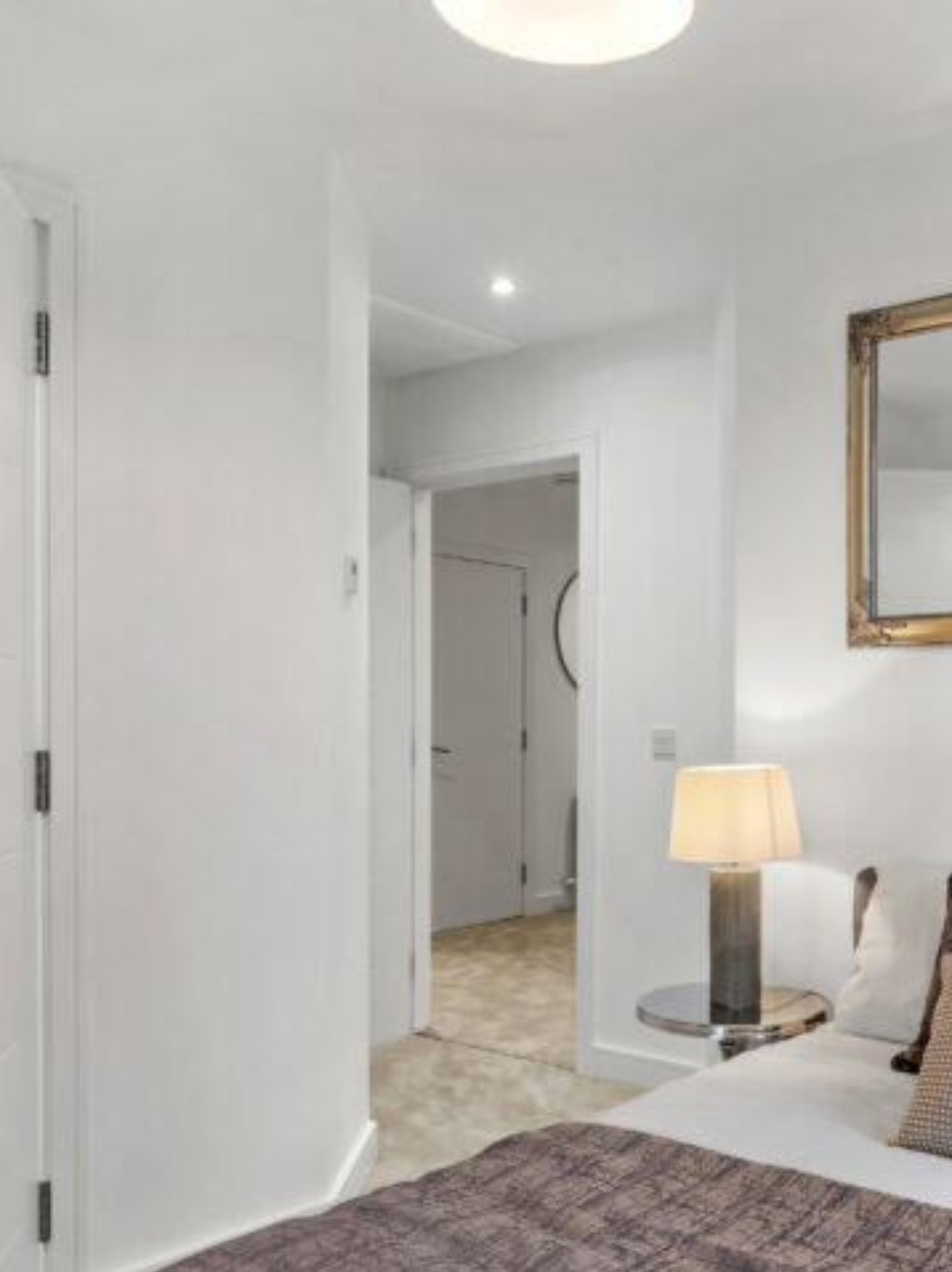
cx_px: 697
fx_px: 1211
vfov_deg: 54.8
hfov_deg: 41.8
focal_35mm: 33
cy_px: 782
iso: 250
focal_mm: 16
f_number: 9
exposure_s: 1/6
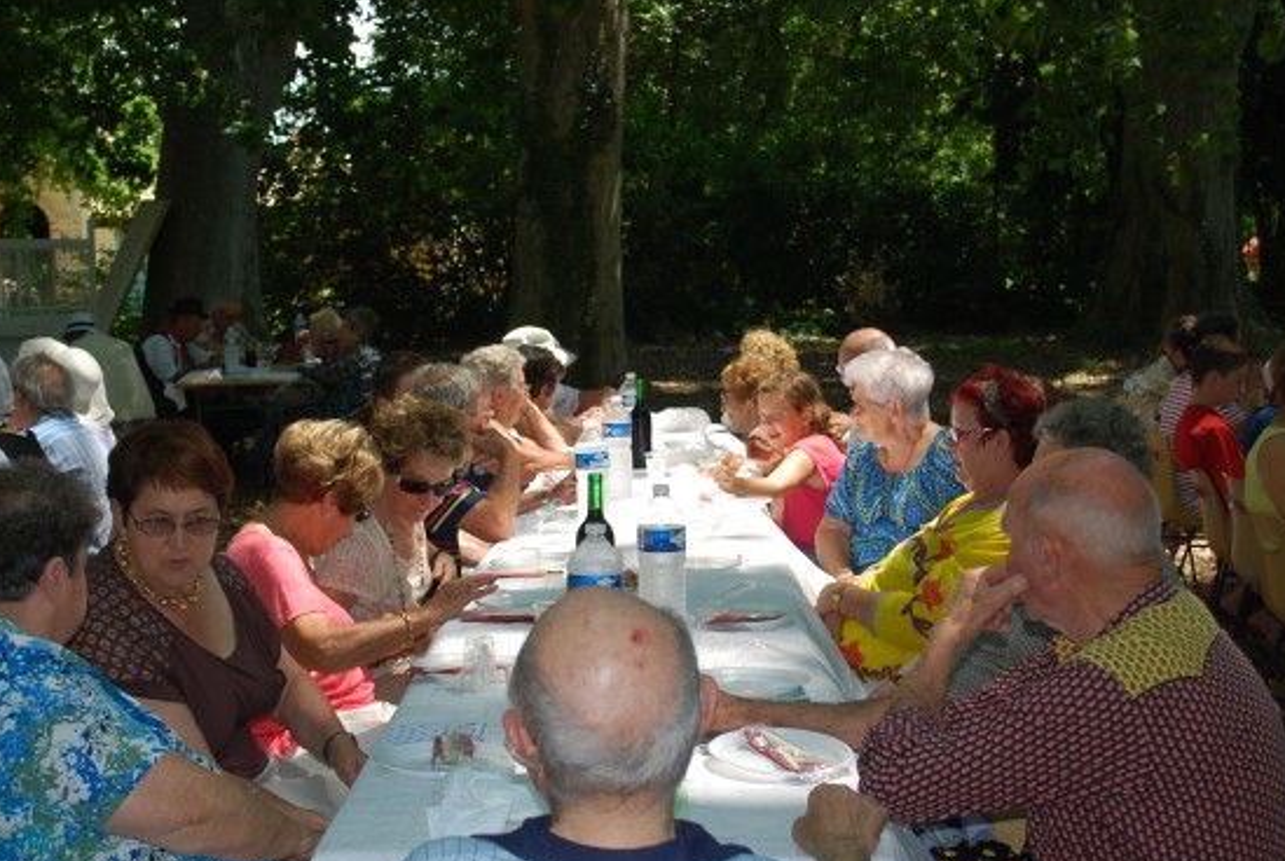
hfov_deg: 35.6
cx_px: 599
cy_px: 495
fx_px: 2002
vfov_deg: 24.3
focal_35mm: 56
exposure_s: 1/125
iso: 100
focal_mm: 32
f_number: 5
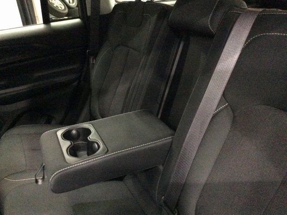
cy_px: 108
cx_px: 144
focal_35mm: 32
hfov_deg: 56.9
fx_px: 265
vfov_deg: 44.1
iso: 800
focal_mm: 3.3
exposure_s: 1/15
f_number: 2.4
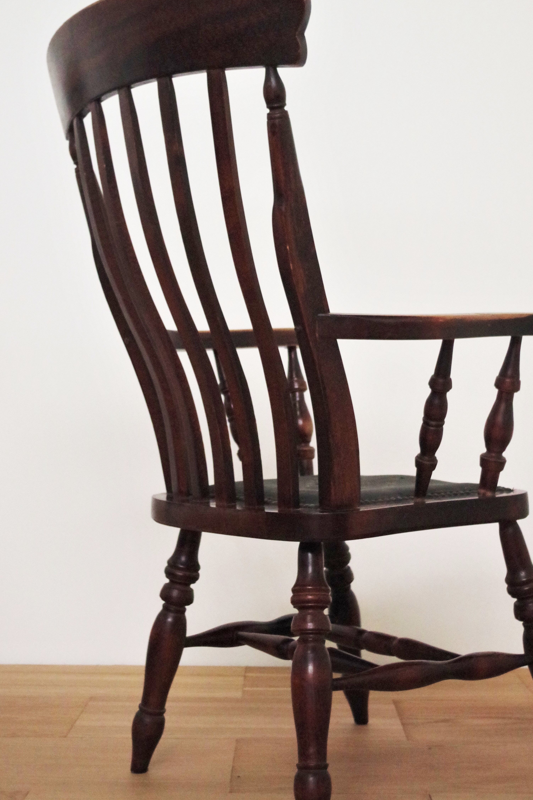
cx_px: 322
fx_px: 1288
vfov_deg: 34.5
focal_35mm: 58
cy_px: 382
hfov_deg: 23.3
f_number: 4
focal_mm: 30.63
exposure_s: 1/125
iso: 3200
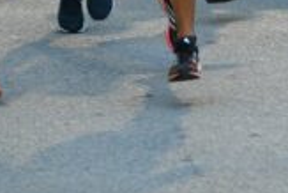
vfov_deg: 3.4
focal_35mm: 401
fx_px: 3211
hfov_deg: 5.1
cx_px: 219
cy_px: -223
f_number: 1.8
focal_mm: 85
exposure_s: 1/200
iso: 3200
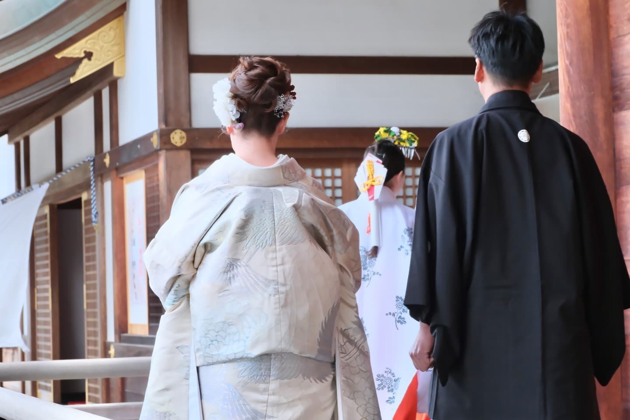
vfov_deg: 13.0
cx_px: 315
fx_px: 1837
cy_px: 210
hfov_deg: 19.5
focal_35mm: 105
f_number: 8
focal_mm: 70
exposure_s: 1/250
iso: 3200
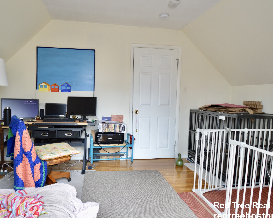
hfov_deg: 77.6
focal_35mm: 21
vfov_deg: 65.5
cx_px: 129
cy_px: 110
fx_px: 170
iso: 400
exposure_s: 1/60
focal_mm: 12
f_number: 4
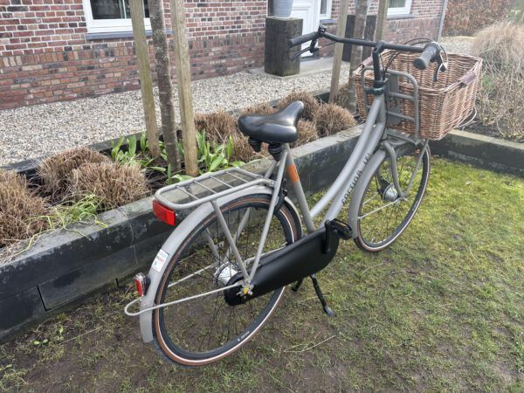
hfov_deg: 67.3
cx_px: 262
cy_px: 196
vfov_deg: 53.1
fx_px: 394
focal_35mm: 26
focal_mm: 5.96
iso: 32
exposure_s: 1/143
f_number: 1.6
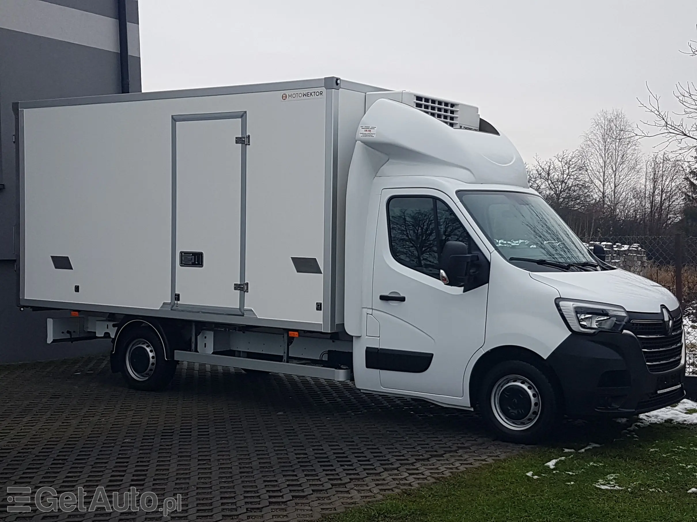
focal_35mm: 26
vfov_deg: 53.1
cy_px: 261
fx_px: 523
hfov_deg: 67.3
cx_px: 348
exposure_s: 1/424
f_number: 1.7
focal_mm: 4.2
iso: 40
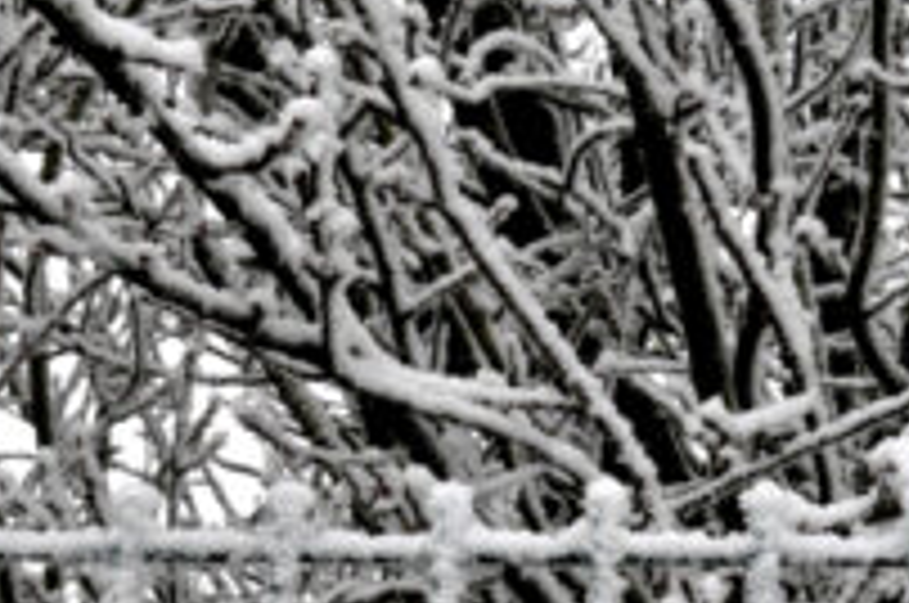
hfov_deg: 15.2
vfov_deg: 10.2
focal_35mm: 134
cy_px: 459
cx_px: 724
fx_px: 3378
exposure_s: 1/250
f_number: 16
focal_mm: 45
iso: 1600
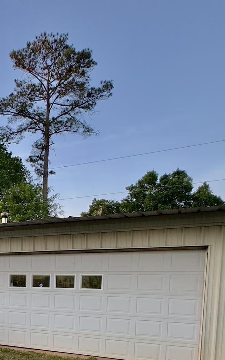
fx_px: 333
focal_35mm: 34
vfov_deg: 51.8
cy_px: 305
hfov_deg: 33.1
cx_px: -16
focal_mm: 2.22
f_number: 2.2
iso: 100
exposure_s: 1/99
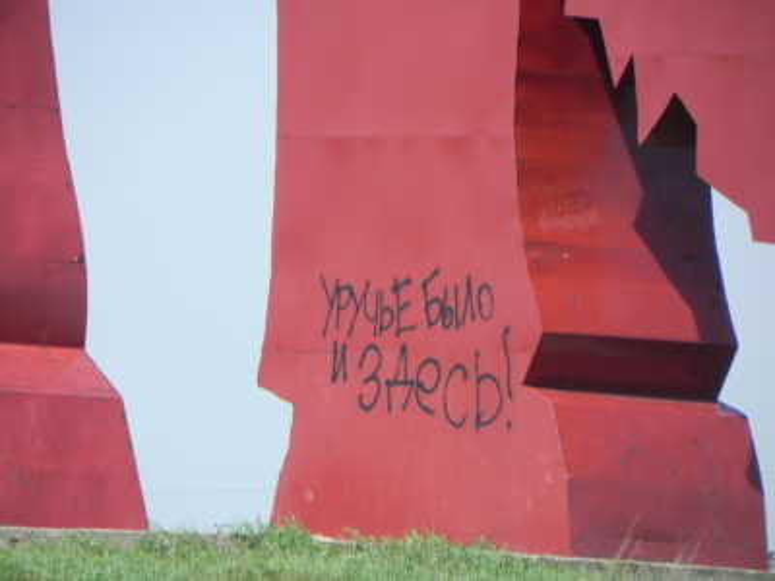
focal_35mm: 678
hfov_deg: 2.9
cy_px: 290
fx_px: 15179
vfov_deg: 2.2
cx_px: 388
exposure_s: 1/388
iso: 160
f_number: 6.3
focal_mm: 120
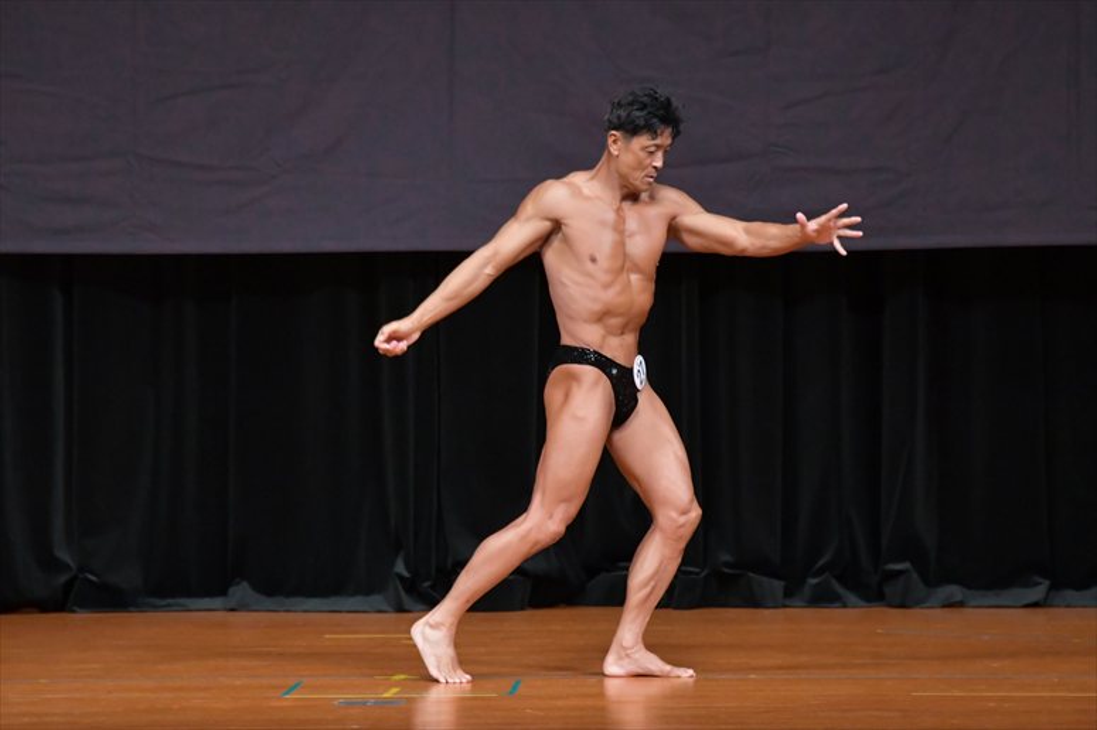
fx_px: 8680
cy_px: 365
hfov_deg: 7.2
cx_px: 548
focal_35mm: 285
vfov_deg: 4.8
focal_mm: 190
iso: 5000
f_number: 5.6
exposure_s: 1/400
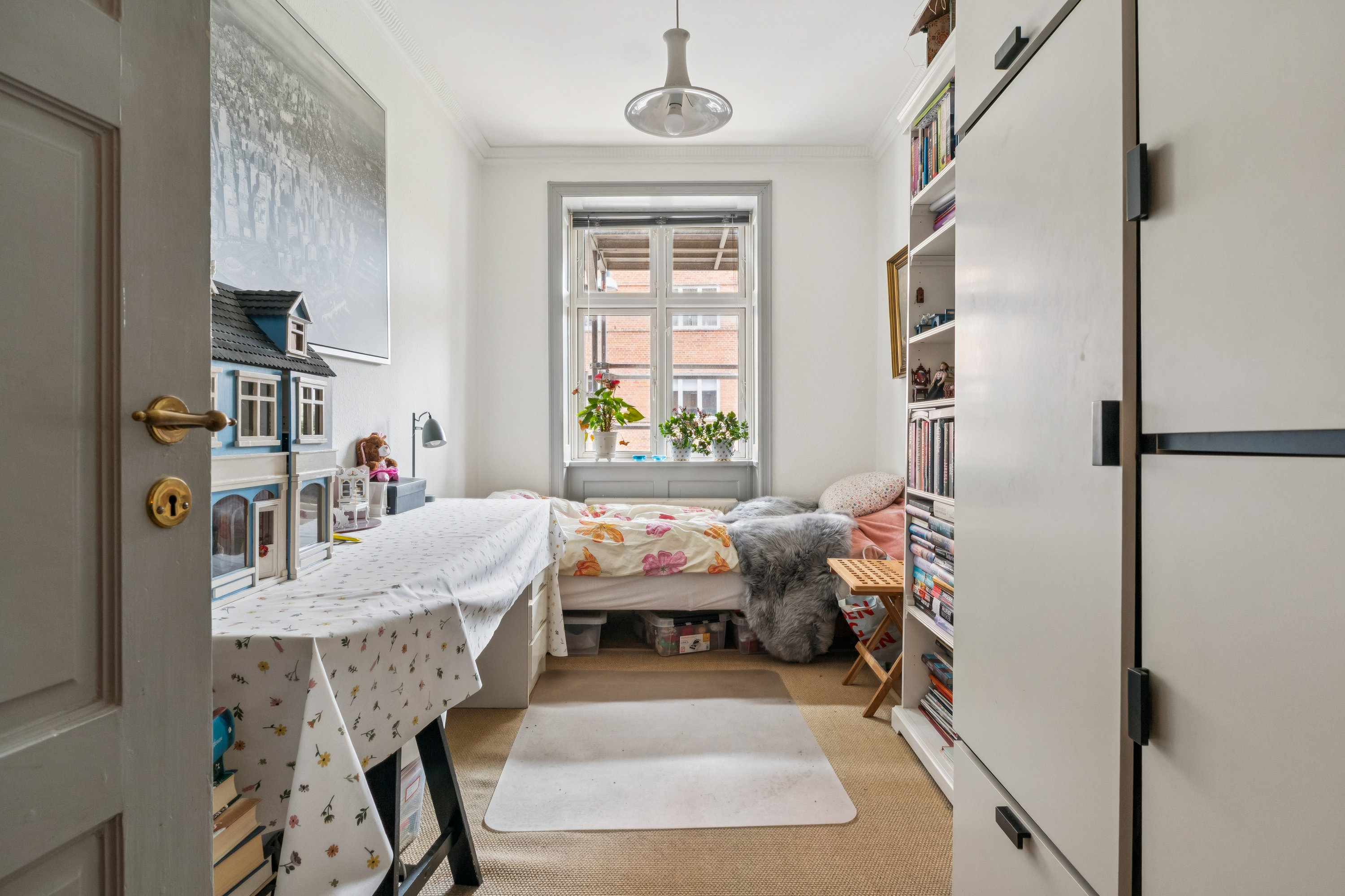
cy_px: 448
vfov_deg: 65.2
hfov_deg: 87.7
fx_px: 700
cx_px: 672
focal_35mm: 19
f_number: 7.1
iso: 250
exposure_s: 1/1.25
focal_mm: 12.5
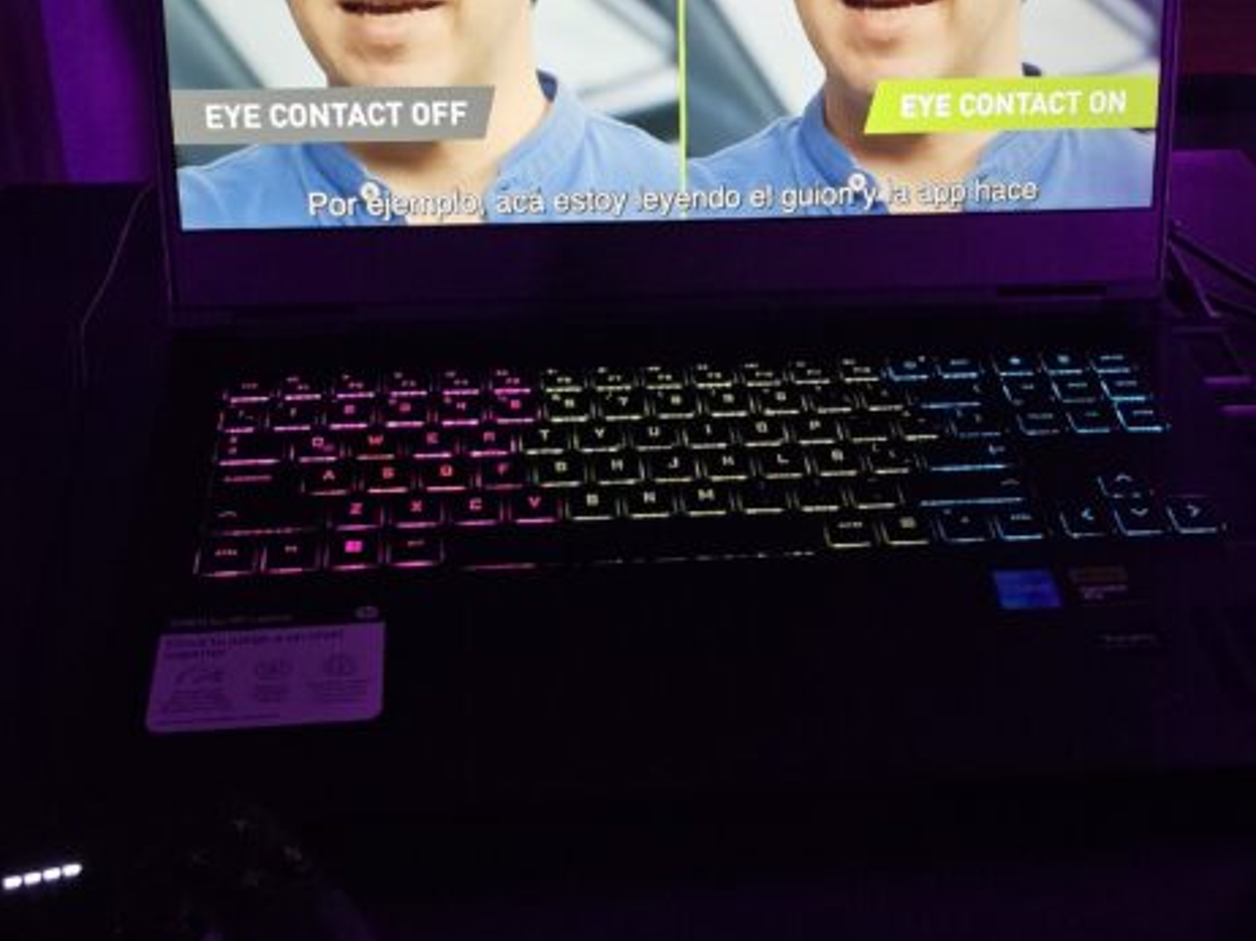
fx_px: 1850
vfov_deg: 28.5
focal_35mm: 51
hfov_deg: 37.5
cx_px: 693
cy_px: 432
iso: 250
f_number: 1.7
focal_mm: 6.3
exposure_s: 1/142
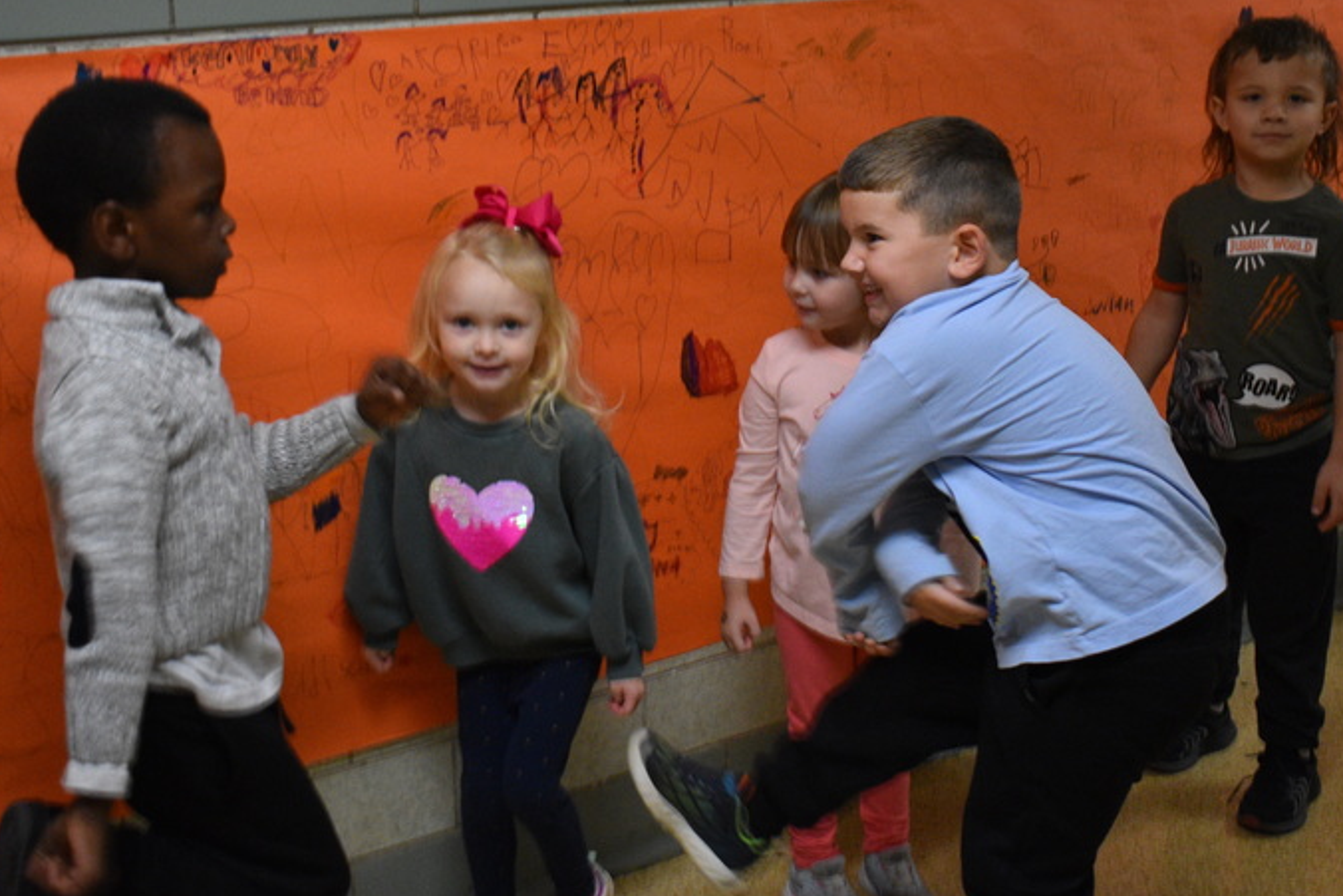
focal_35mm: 50
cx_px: 638
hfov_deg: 39.6
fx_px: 1866
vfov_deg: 26.9
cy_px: 309
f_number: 3.8
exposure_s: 1/125
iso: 1800
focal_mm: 22
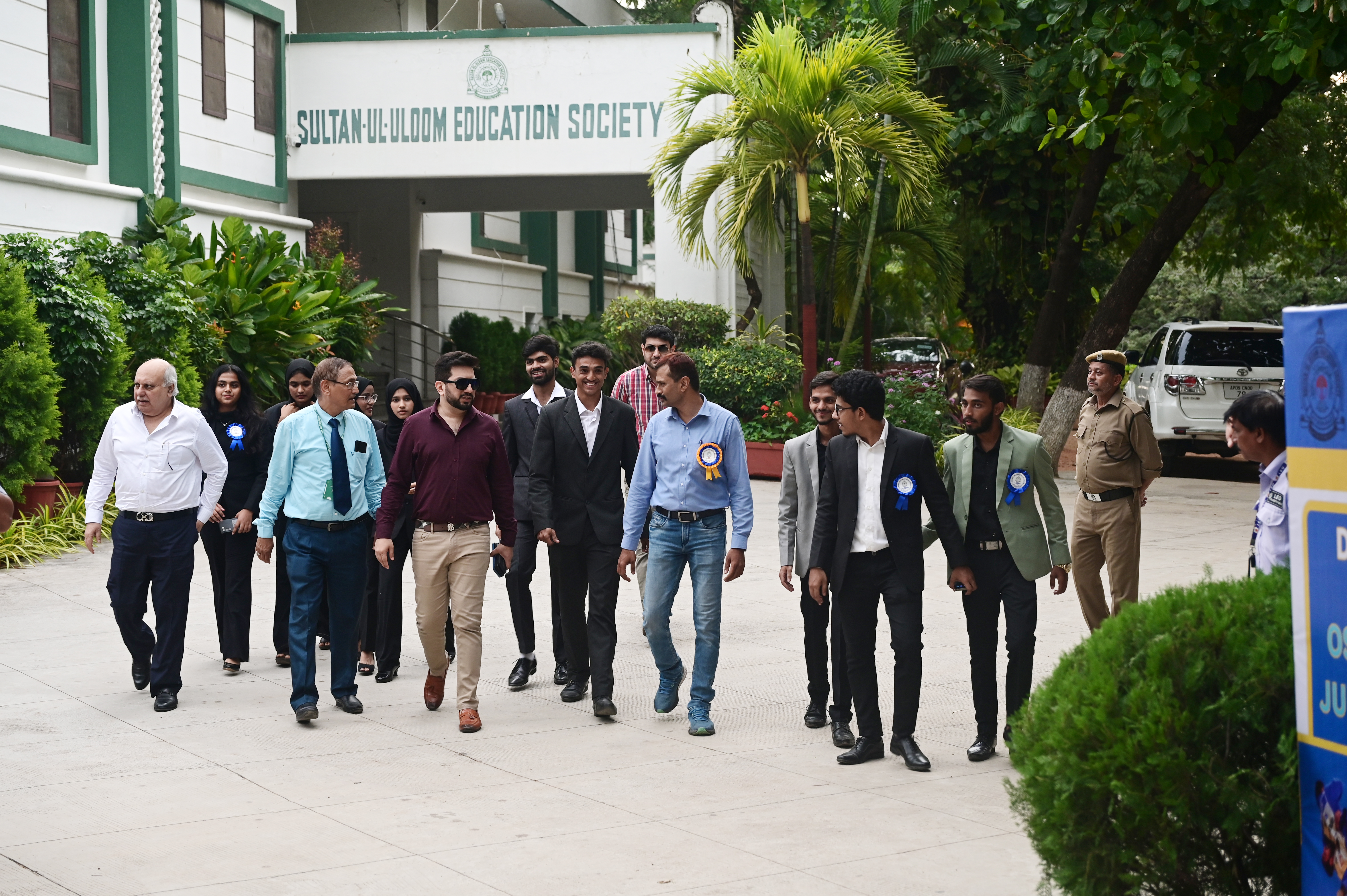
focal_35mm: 63
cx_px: 674
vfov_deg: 21.5
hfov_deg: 31.9
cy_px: 448
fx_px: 2356
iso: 500
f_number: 4
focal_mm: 63
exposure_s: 1/125
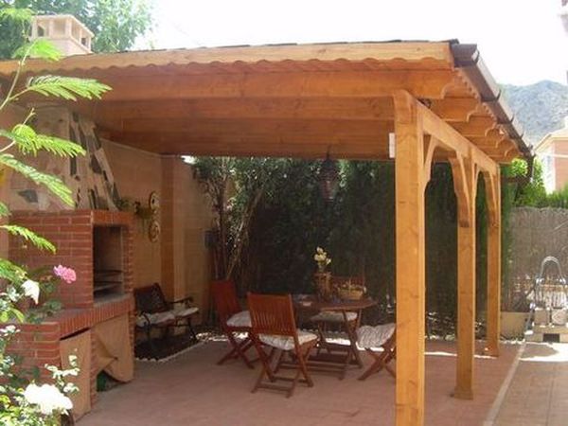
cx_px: 284
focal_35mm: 38
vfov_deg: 37.7
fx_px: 624
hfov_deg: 49.0
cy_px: 213
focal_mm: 6.3
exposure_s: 1/250
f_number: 2.8
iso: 50
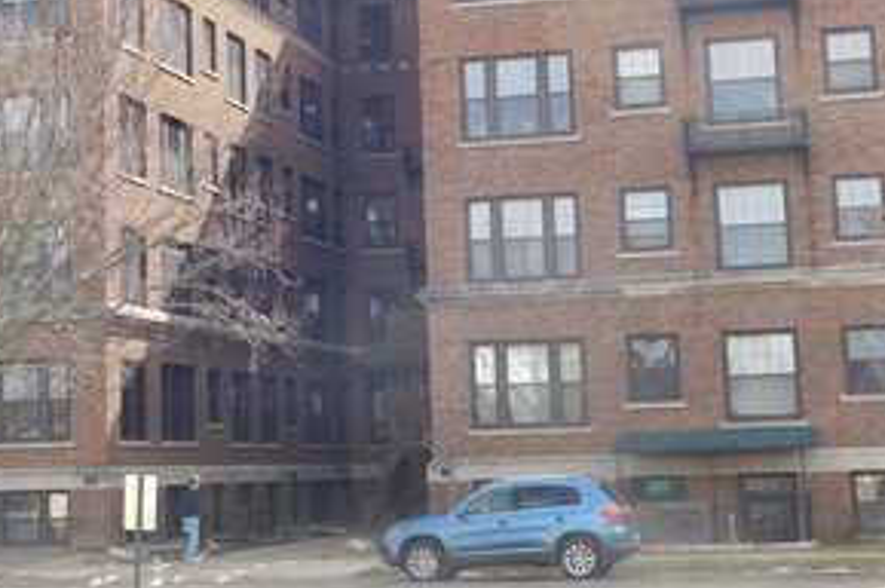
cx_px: 322
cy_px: 122
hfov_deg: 24.4
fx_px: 2038
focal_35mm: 83
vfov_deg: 16.3
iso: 125
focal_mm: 8
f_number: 3.7
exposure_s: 1/320
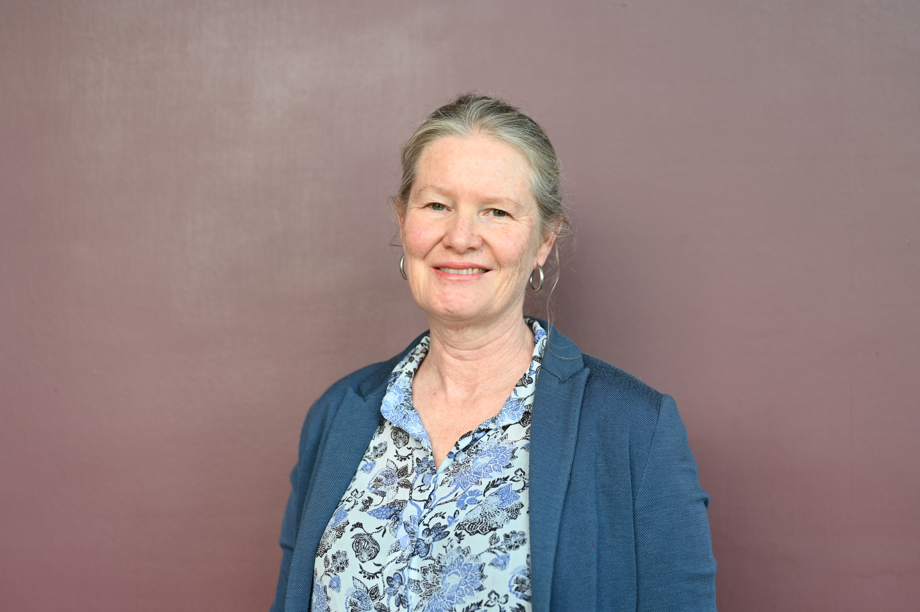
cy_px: 306
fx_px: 1277
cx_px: 460
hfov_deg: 39.6
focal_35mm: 50
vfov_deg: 27.0
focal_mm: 50
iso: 400
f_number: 2.8
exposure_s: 1/250
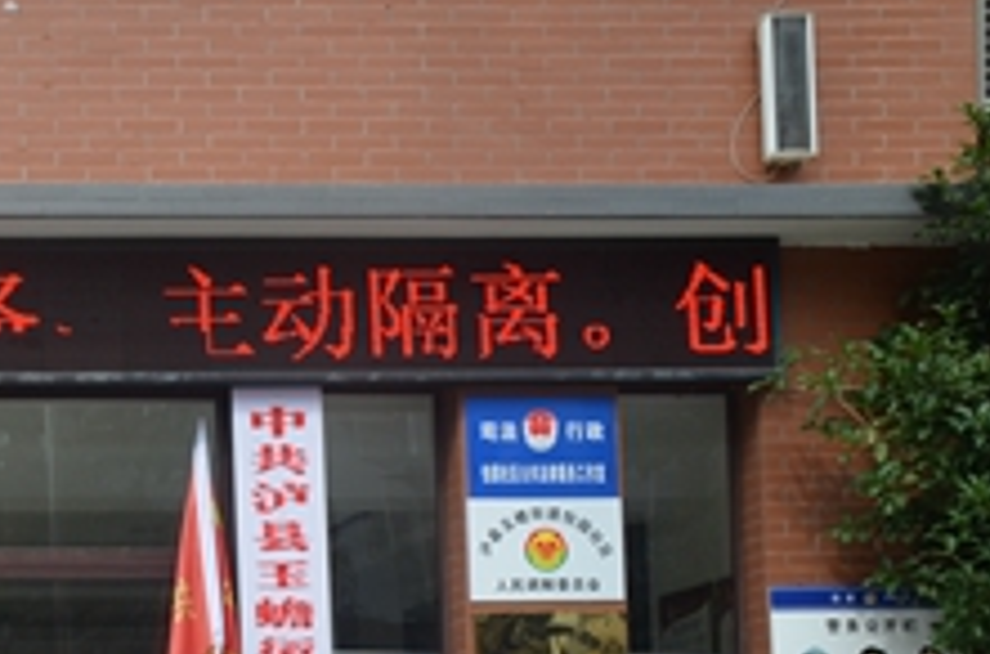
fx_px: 2386
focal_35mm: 87
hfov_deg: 20.7
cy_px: 793
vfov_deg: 15.1
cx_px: -394
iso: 200
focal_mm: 20
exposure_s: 1/250
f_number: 8
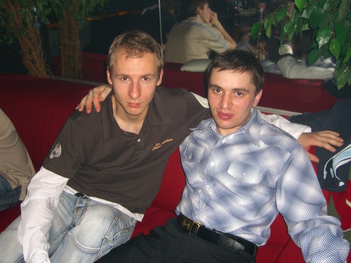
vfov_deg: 37.7
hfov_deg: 49.0
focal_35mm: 38
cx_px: 176
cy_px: 132
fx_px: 385
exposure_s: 1/60
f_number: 2.8
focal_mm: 7.9
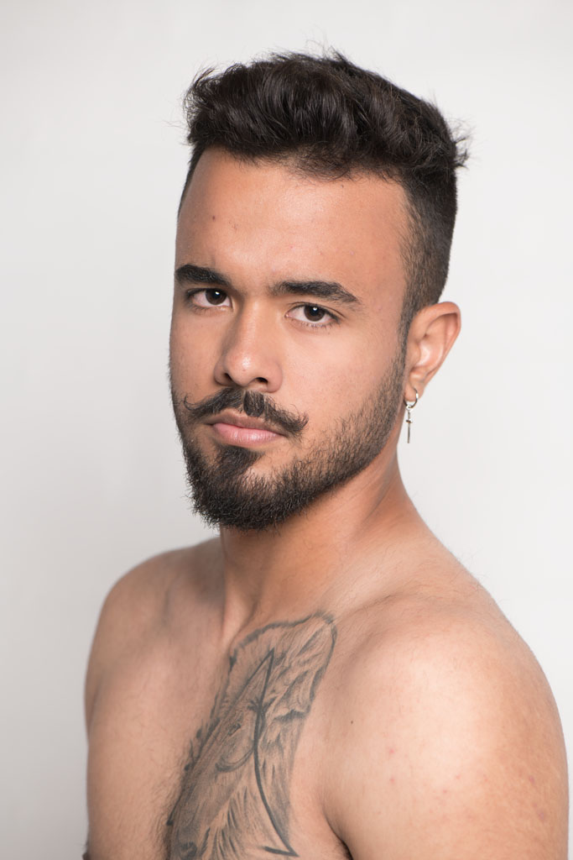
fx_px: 2506
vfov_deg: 19.5
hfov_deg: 13.0
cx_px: 286
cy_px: 430
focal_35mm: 105
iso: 100
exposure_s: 1/160
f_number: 5.6
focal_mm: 105
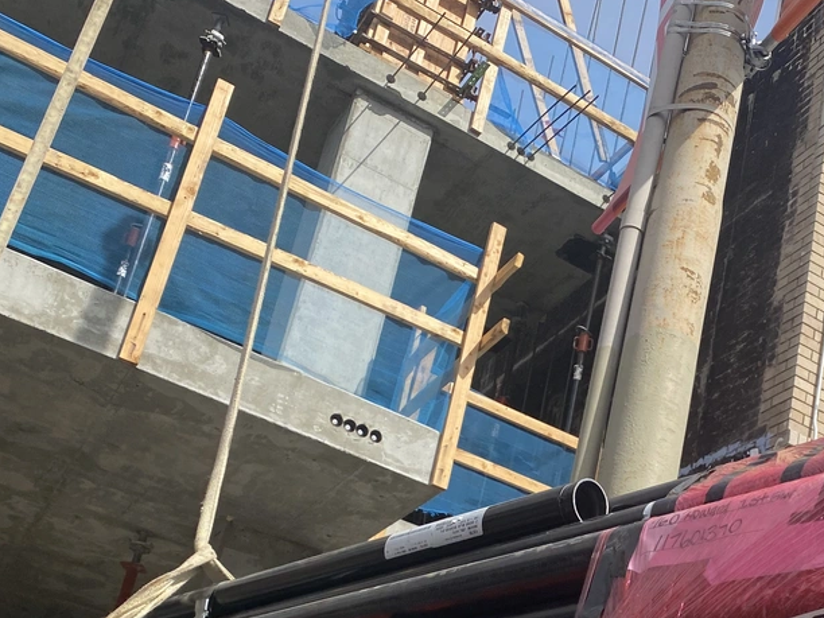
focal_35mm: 51
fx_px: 1214
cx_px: 623
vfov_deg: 27.1
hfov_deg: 36.6
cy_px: 602
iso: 32
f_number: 1.8
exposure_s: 1/1996
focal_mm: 4.25
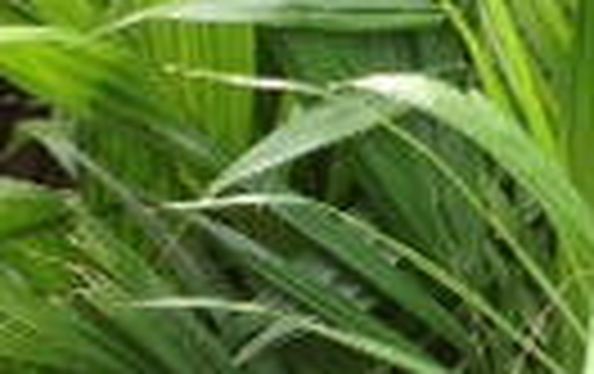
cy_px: -90
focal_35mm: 179
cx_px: 684
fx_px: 2903
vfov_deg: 7.3
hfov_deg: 11.5
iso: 50
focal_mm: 4.28
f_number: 2.4
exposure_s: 1/332
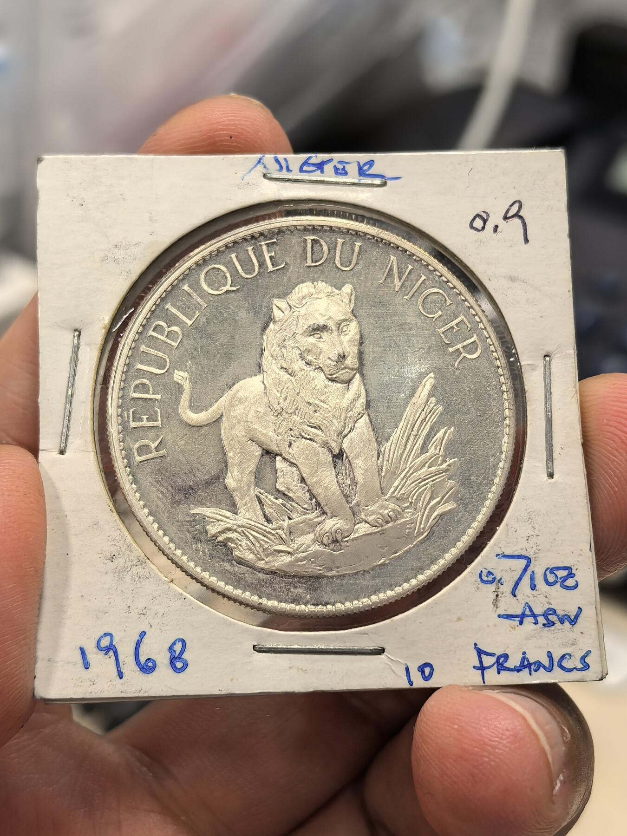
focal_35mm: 54
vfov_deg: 35.5
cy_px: 418
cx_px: 314
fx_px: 1304
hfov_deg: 27.0
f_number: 2
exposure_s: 1/100
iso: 250
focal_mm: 6.98
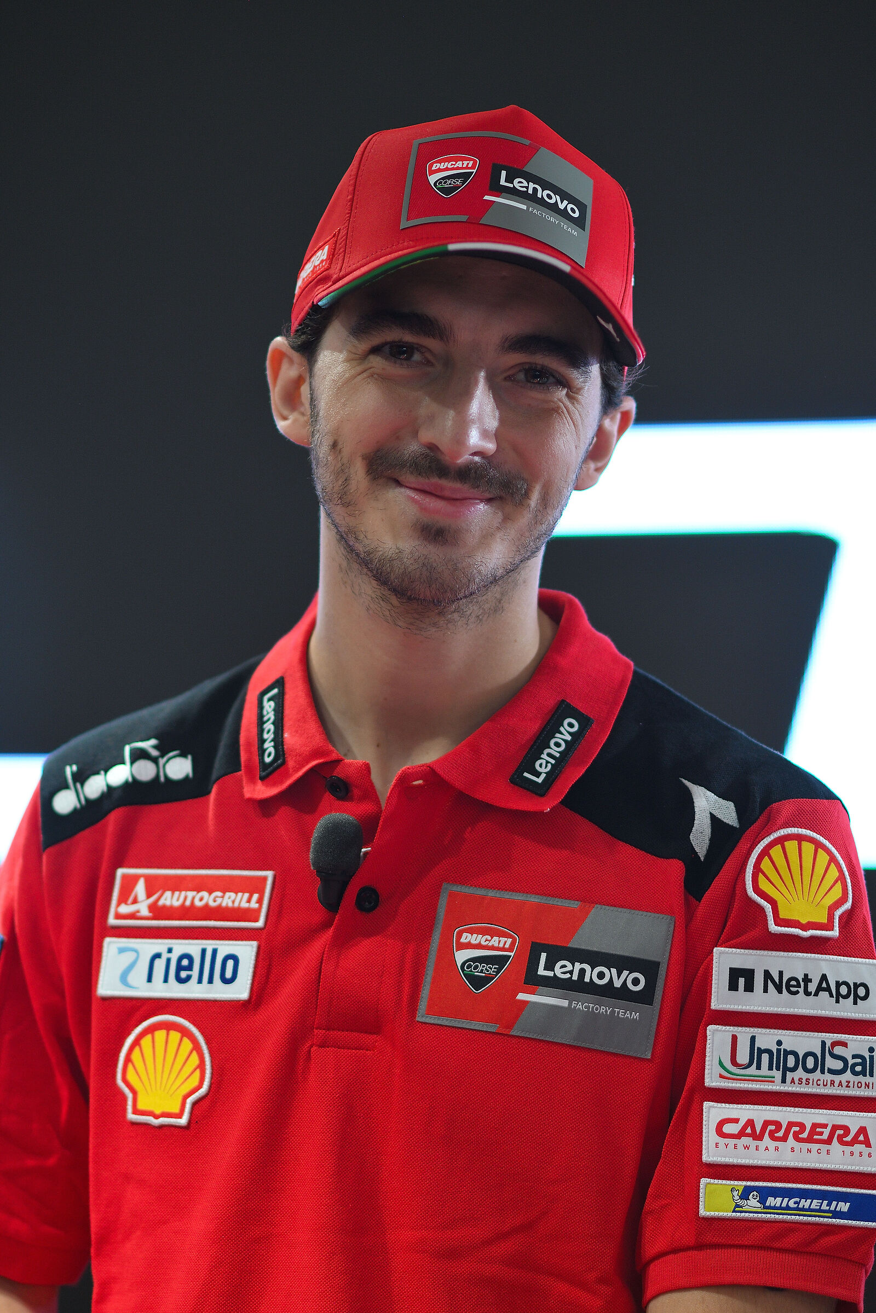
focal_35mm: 127
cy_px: 656
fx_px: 4635
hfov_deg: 10.8
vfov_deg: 16.1
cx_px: 438
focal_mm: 85
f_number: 3.2
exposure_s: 1/250
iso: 320
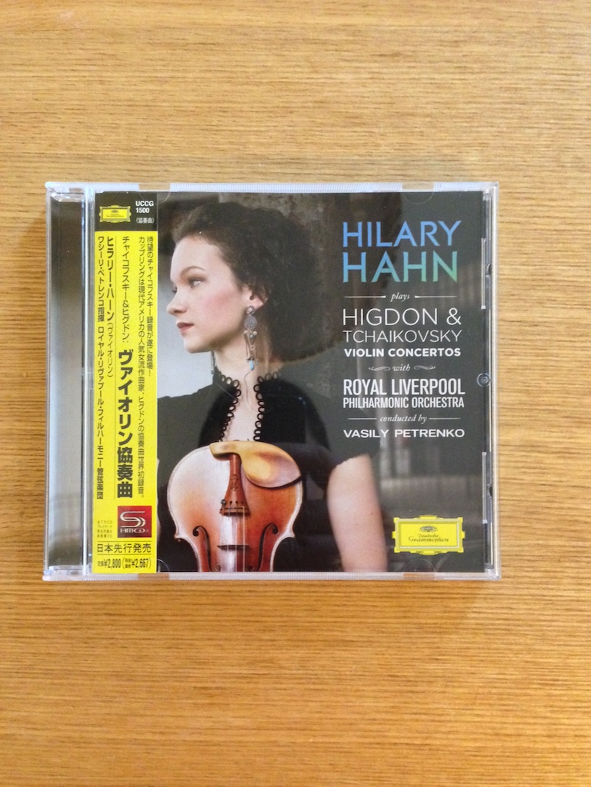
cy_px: 394
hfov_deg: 42.9
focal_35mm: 33
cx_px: 296
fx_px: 751
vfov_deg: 55.4
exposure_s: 1/15
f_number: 2.4
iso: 640
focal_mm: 4.12
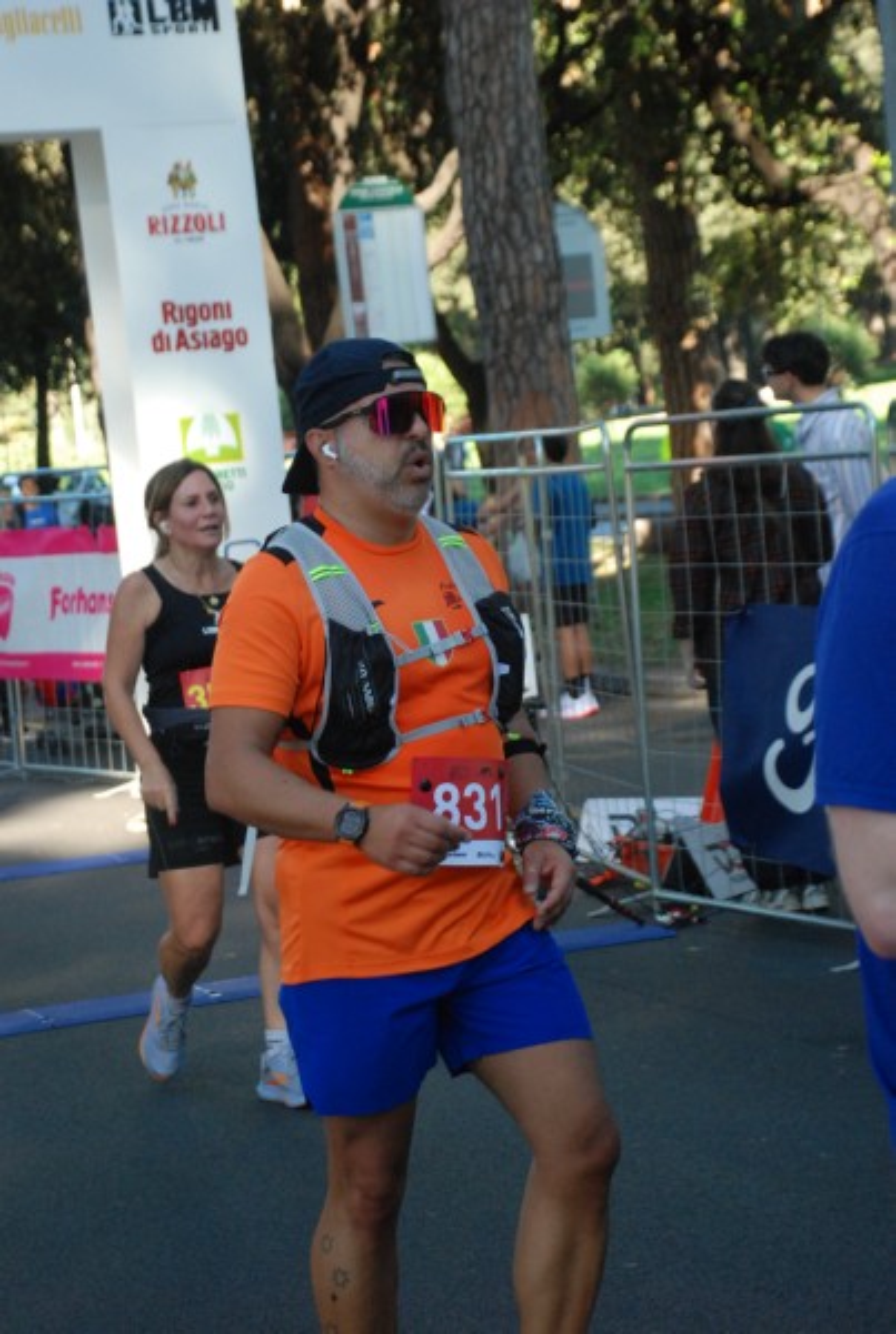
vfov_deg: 21.9
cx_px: 448
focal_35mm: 93
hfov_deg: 14.8
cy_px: 667
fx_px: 3454
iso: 1000
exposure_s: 1/400
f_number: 5.3
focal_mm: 62
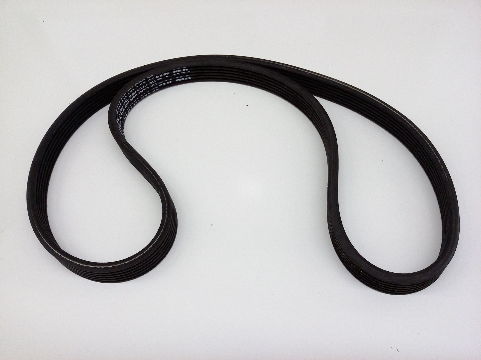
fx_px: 445
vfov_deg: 44.2
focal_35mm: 32
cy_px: 180
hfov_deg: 56.8
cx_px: 240
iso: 200
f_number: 2.4
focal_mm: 3.4
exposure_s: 1/30
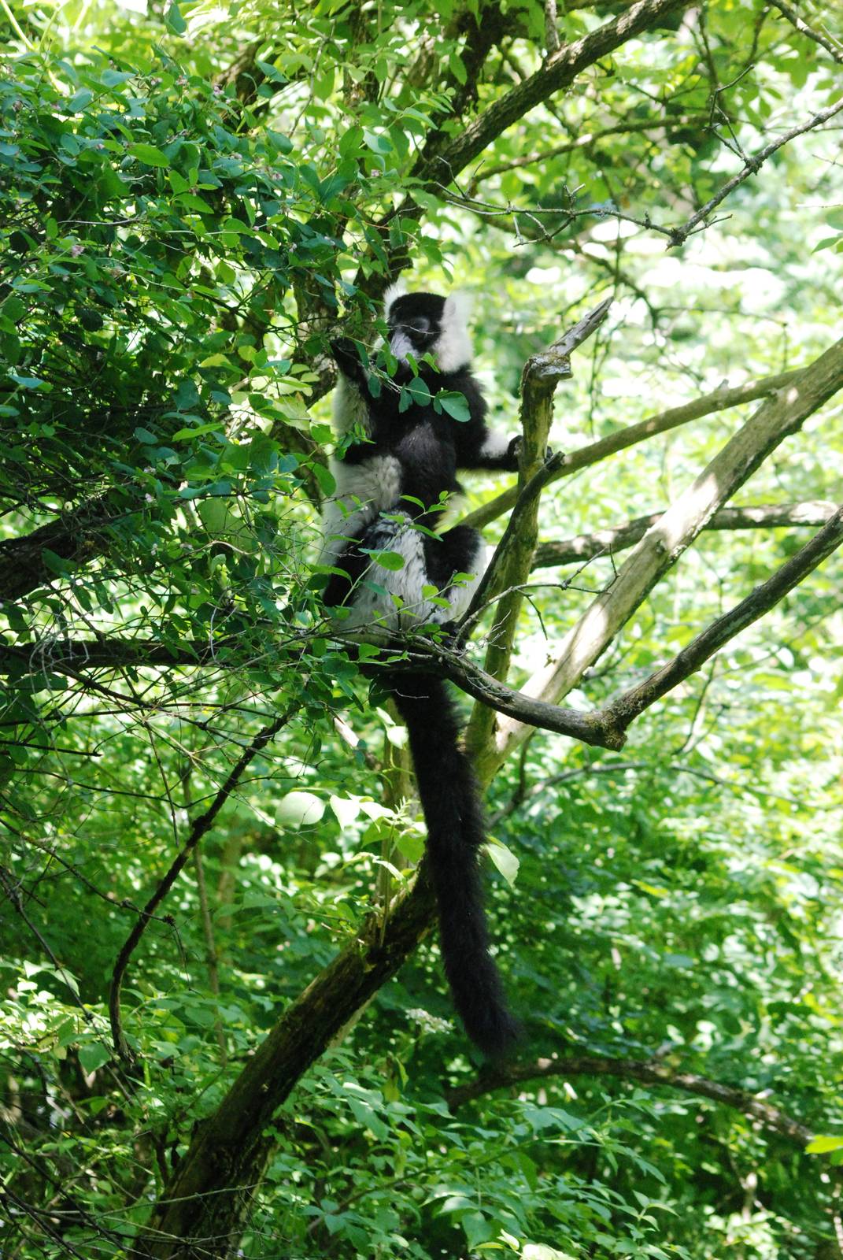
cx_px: 422
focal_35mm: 142
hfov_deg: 9.7
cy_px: 630
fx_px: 4991
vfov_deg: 14.4
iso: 1600
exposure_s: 1/640
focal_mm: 95
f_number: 6.3
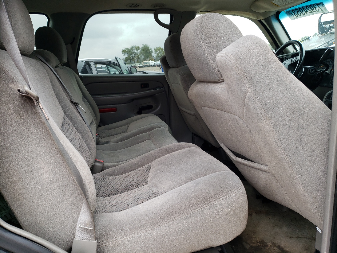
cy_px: 126
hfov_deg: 67.3
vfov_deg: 53.1
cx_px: 168
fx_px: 253
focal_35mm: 26
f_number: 1.5
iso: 50
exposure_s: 1/125
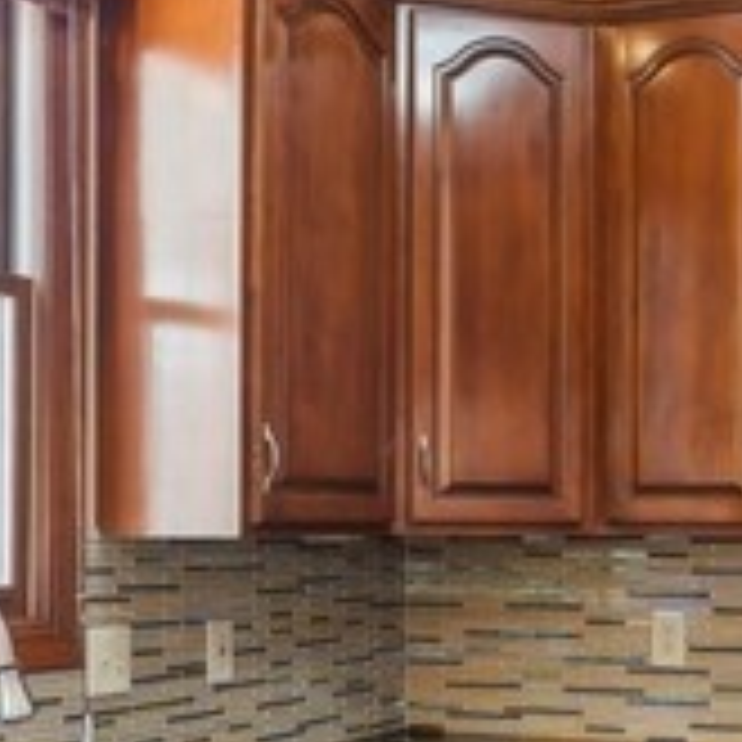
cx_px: 636
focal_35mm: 78
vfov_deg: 22.1
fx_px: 1892
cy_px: 483
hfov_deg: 21.8
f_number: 2.8
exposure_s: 1/80
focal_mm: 14
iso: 640
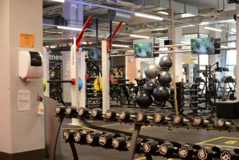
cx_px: 149
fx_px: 365
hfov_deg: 36.0
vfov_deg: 24.6
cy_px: 94
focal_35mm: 55
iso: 1250
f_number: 5
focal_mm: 35
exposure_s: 1/50
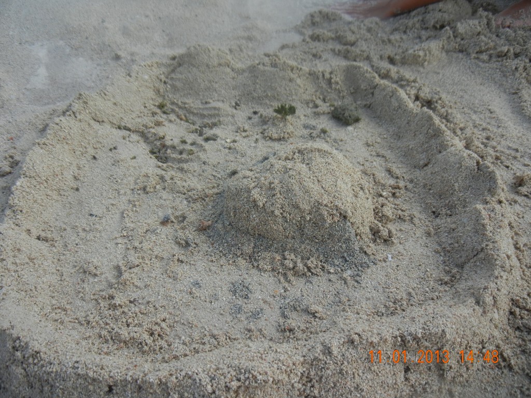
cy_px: 199
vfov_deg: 46.8
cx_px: 266
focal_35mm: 30
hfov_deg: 60.0
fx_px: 460
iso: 160
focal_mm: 5.4
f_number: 3.5
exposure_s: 1/926
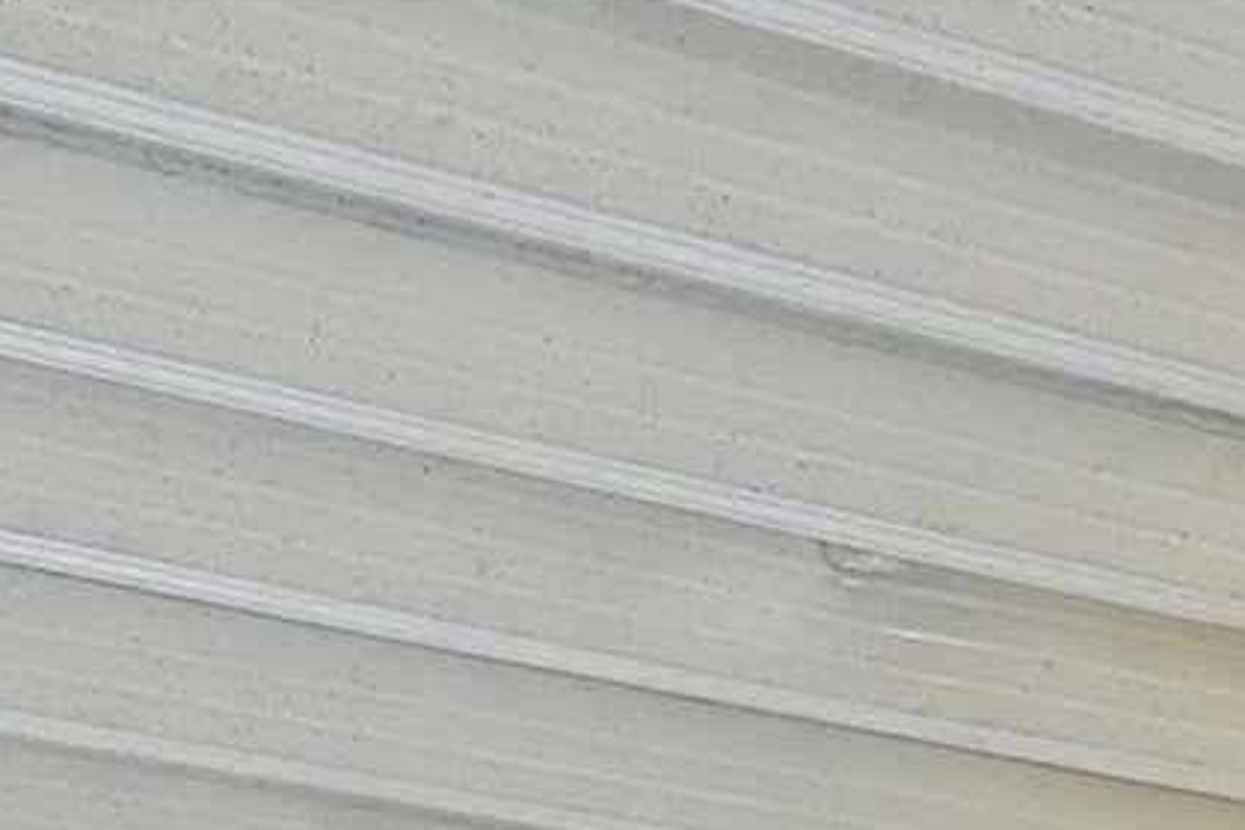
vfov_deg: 8.3
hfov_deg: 16.2
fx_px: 4046
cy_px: 3022
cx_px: 1776
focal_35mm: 117
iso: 250
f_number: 9
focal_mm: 16
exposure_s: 1/60
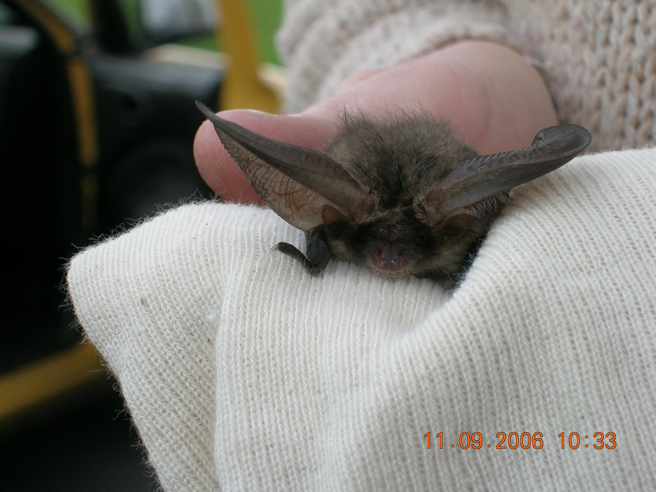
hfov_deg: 18.7
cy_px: 246
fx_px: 1990
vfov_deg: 14.1
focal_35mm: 105
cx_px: 328
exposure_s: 1/120
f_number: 4.9
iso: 50
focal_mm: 16.2
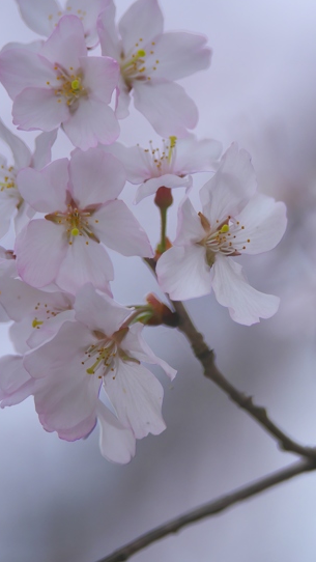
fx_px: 8846
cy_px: 270
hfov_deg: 2.0
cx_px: 283
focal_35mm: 594
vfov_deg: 3.6
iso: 100
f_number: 4
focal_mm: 300
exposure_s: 1/1600
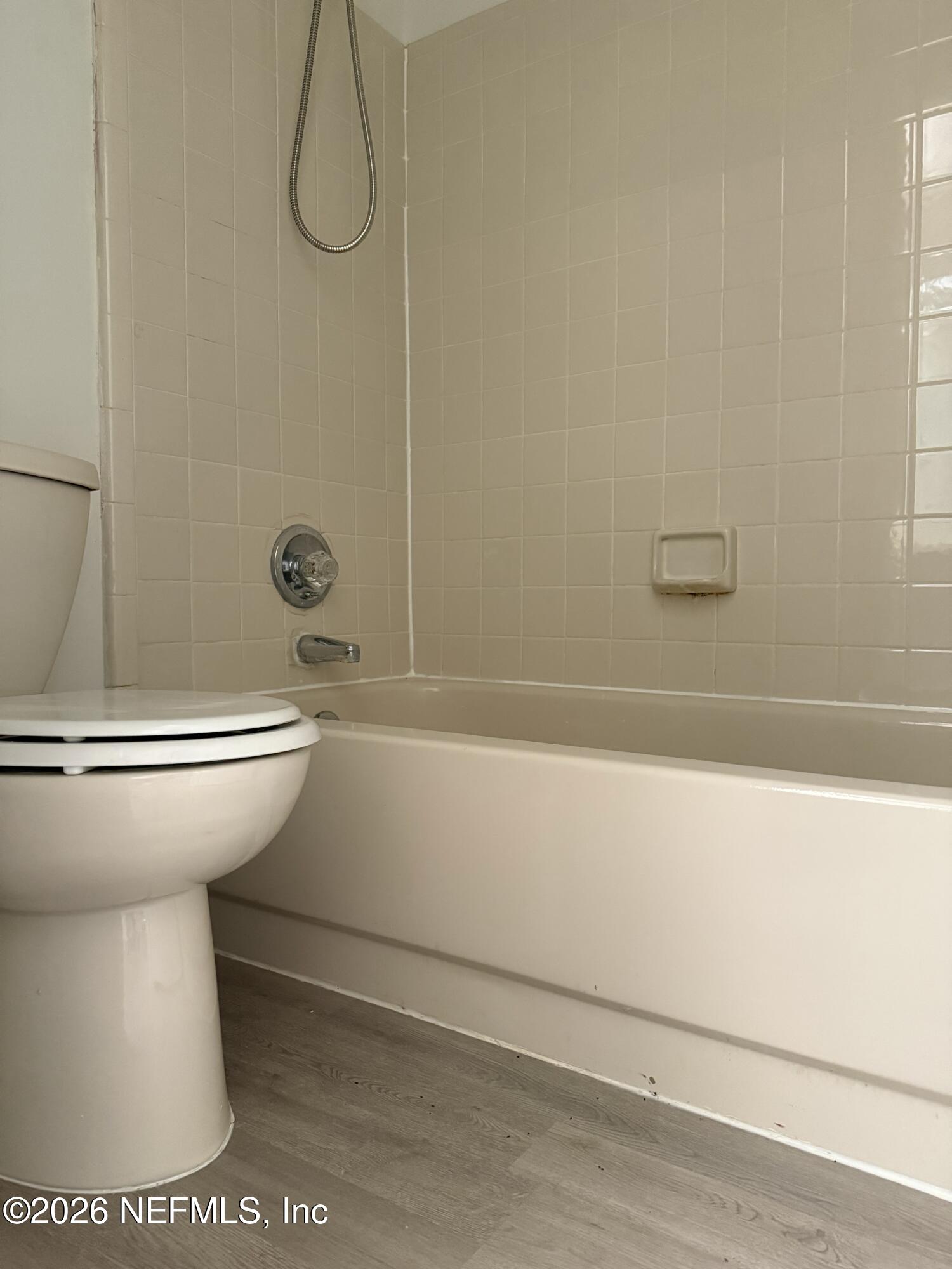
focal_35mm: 24
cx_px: 476
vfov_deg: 71.6
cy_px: 634
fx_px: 880
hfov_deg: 56.8
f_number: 1.78
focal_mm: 6.76
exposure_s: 1/60
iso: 800
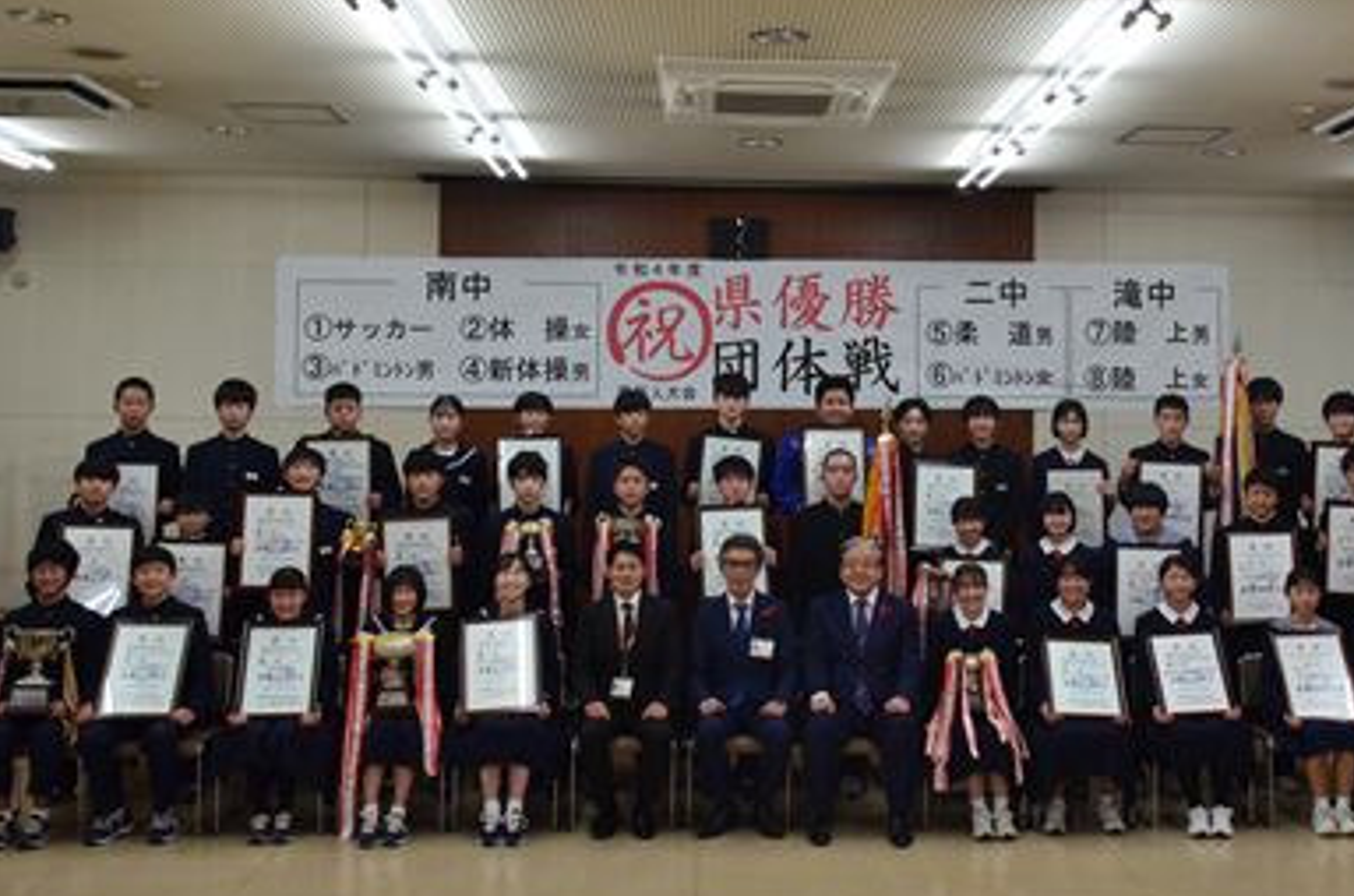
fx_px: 1613
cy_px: 344
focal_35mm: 43
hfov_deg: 45.3
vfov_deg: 30.9
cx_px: 818
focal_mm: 22
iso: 1600
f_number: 6.3
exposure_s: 1/160
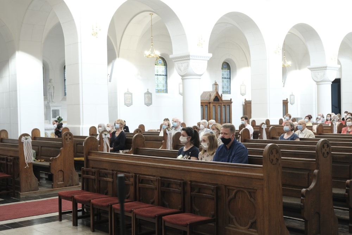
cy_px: 118
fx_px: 440
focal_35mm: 45
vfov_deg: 29.9
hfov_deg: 43.6
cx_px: 176
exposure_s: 1/60
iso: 1000
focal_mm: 30.2
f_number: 2.8
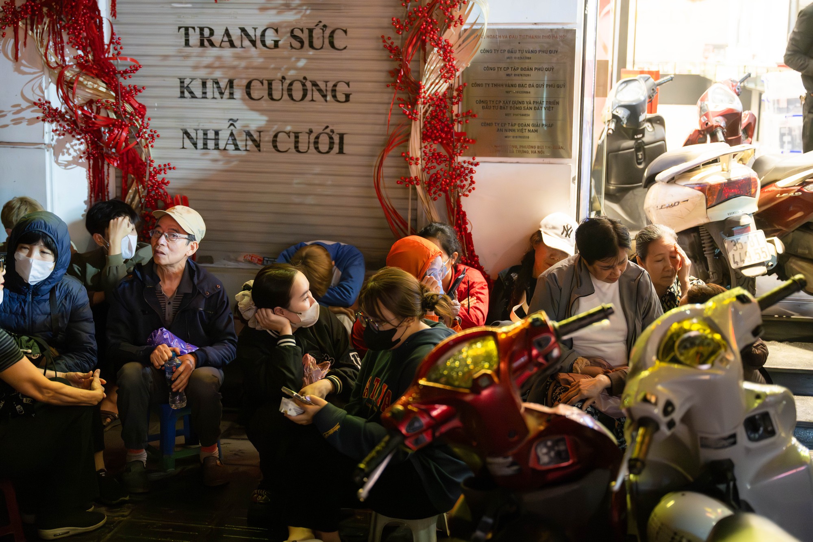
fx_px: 1197
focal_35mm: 53
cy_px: 271
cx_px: 406
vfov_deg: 25.5
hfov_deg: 37.5
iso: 8000
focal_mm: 53
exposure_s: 1/200
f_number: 2.8
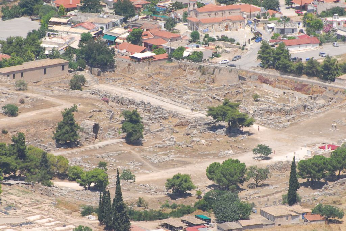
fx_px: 4329
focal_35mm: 450
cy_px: 116
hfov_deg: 4.6
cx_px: 173
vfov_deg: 3.1
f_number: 9
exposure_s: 1/320
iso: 125
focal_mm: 300
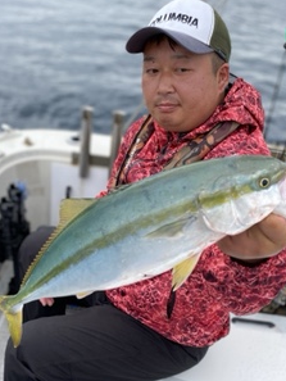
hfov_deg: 40.6
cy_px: 218
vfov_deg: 52.4
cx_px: 118
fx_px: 385
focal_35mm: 35
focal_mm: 4.25
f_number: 1.8
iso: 32
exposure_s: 1/436
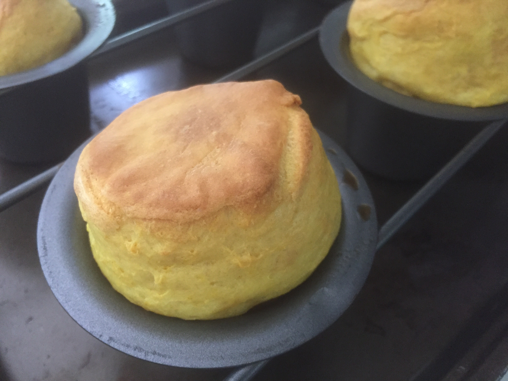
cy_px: 190
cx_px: 254
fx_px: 426
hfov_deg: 61.7
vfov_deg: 48.2
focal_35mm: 29
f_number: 2.2
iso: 200
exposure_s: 1/30
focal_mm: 4.15
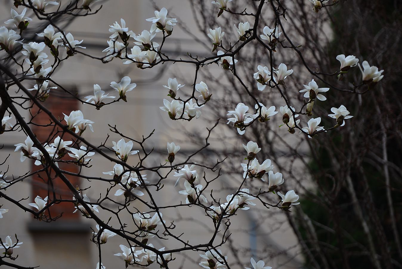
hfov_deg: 10.3
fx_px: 2234
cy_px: 134
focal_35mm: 200
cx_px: 201
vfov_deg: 6.9
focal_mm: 200
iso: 320
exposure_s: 1/200
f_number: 2.8
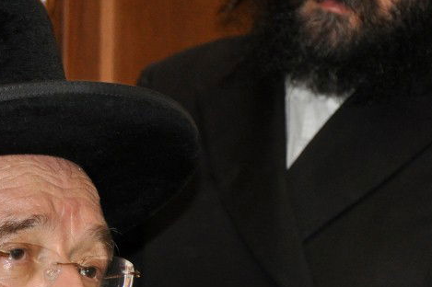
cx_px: 6
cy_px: 351
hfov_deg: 8.9
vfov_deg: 6.0
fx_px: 2746
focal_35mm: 229
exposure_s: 1/60
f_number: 5.3
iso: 800
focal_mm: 62
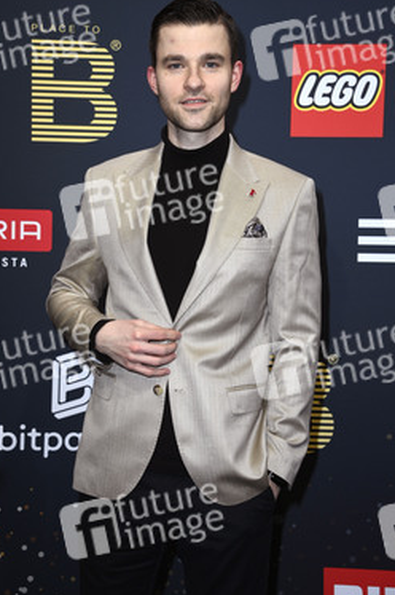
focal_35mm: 73
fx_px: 1204
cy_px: 282
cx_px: 188
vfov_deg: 27.7
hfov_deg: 18.6
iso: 320
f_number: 5.6
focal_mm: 68
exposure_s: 1/250
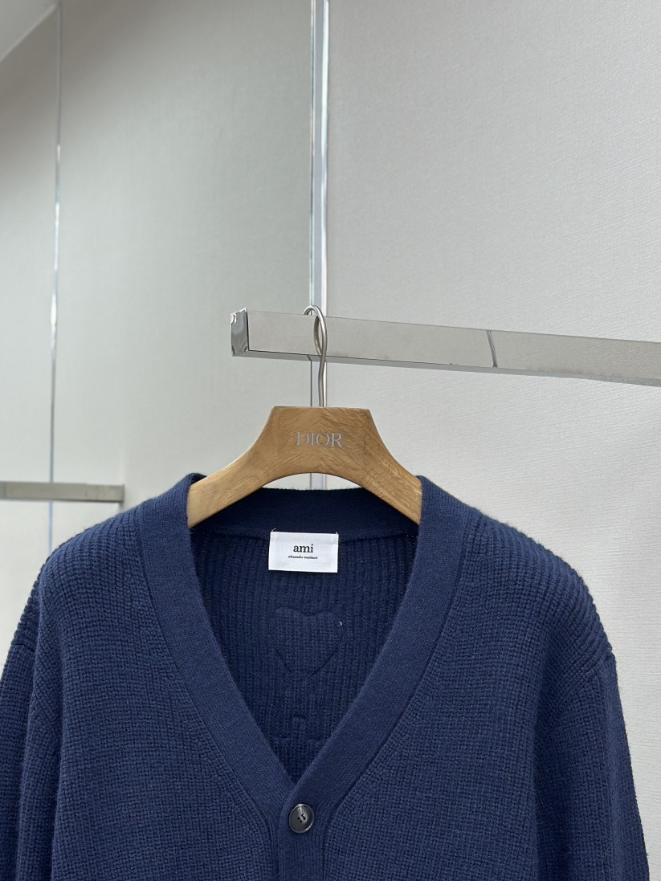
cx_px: 329
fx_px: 1604
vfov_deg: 30.6
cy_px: 549
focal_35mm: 63
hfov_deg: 23.3
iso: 80
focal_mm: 6.86
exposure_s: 1/238
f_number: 1.78
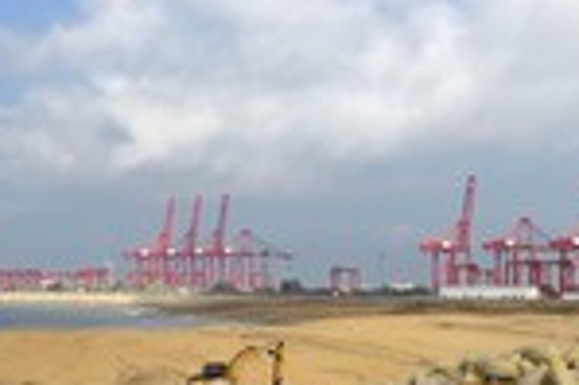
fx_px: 1317
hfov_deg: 24.6
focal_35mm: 82
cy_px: 397
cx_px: 392
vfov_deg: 16.2
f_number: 10
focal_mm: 29
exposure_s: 1/320
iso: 200
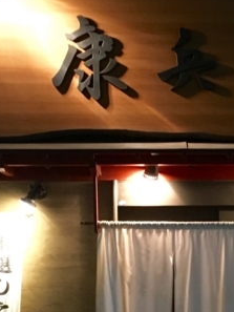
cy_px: 267
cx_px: 194
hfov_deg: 18.7
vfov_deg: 24.5
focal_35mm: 78
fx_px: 703
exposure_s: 1/15
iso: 200
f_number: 2.2
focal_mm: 4.15
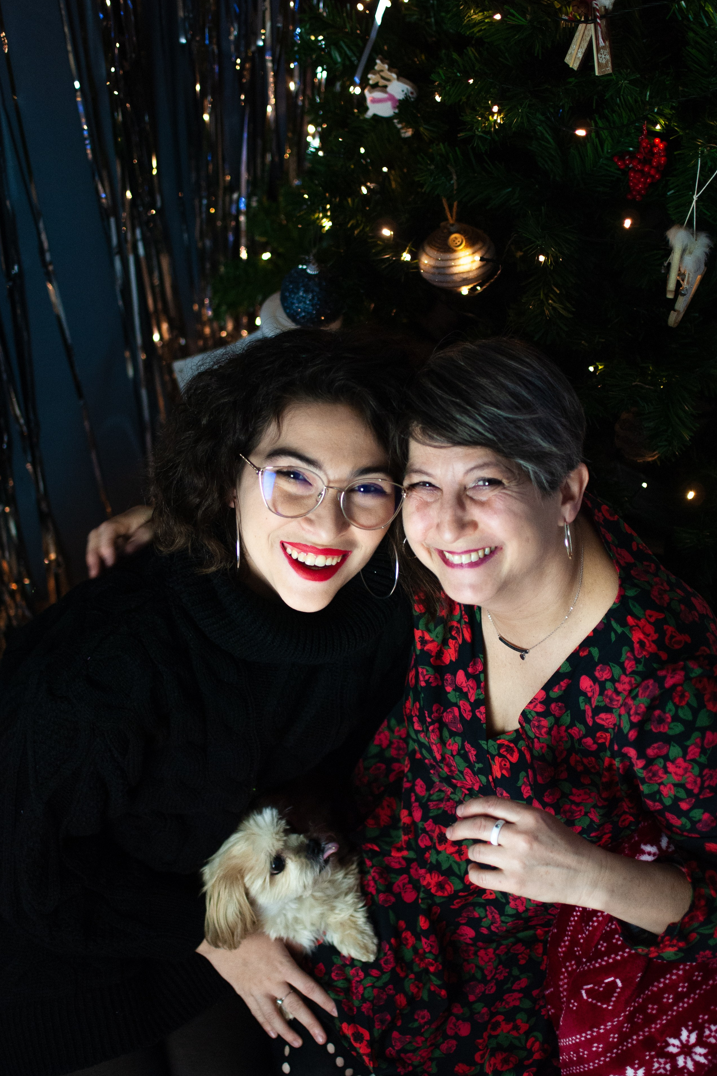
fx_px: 1599
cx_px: 352
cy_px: 544
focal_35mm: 54
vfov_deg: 37.2
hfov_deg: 25.3
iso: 400
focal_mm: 35
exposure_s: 1/200
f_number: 1.8
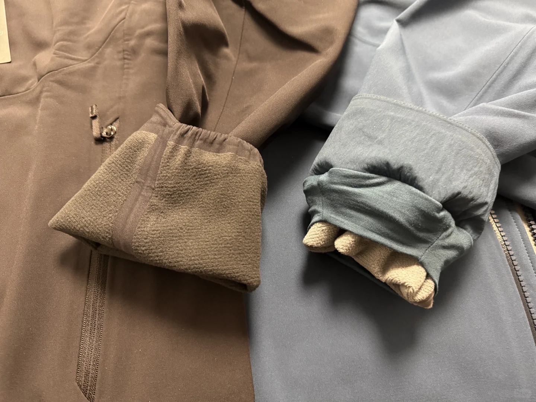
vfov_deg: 56.8
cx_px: 268
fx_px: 372
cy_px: 201
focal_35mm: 24
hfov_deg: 71.6
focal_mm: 6.76
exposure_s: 1/40
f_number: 1.78
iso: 1000
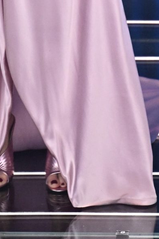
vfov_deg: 1.7
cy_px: -235
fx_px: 8093
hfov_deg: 1.1
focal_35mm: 1221
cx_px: 59
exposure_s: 1/320
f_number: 4
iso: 4000
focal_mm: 280
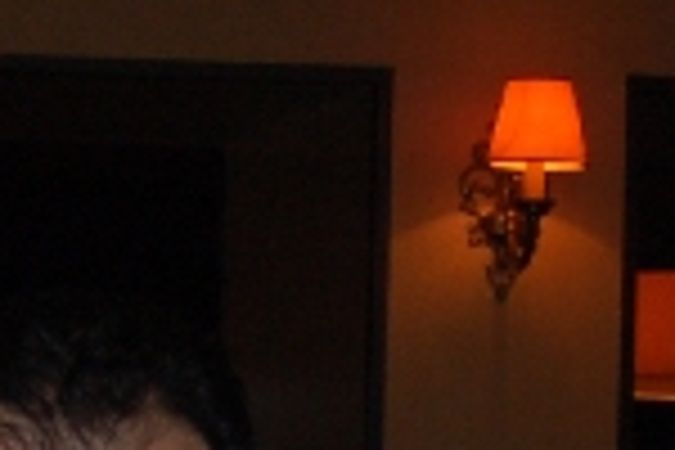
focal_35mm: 256
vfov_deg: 5.2
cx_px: 104
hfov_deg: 8.0
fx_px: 4800
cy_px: 1161
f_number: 4.5
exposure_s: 1/60
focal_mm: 32
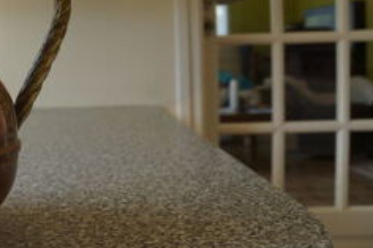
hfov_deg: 33.4
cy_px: 97
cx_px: 5
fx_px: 569
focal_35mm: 55
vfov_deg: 24.5
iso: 100
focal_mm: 18
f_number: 4.5
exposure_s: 1/80
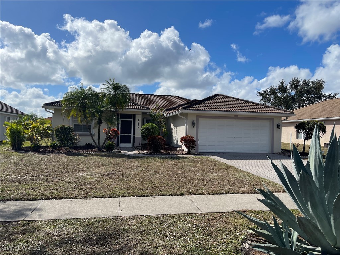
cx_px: 170
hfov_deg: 69.4
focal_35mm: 25
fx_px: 246
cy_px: 128
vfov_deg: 54.9
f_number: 1.6
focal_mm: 5.1
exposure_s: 1/5917
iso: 32
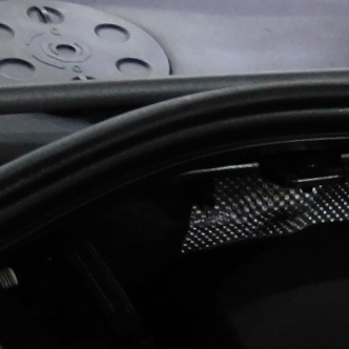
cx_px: 619
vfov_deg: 15.3
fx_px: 1118
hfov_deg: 15.4
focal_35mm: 98
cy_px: 624
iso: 280
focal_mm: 4
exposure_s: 1/30
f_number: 3
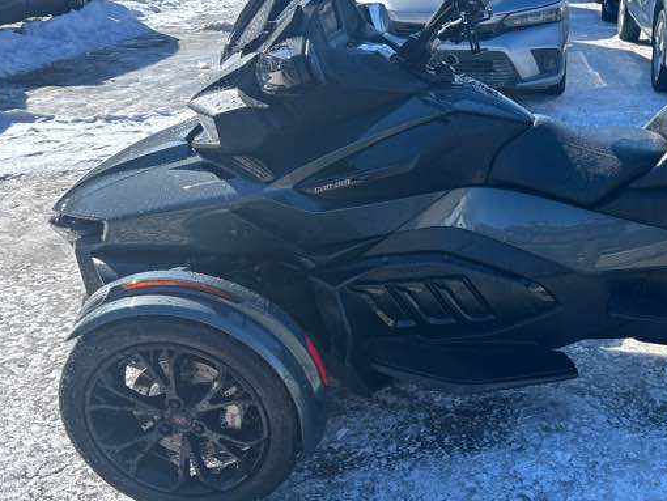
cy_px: 268
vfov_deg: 33.6
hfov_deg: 41.7
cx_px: 543
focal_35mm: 43
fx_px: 829
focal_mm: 5.7
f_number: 1.5
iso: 50
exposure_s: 1/1531
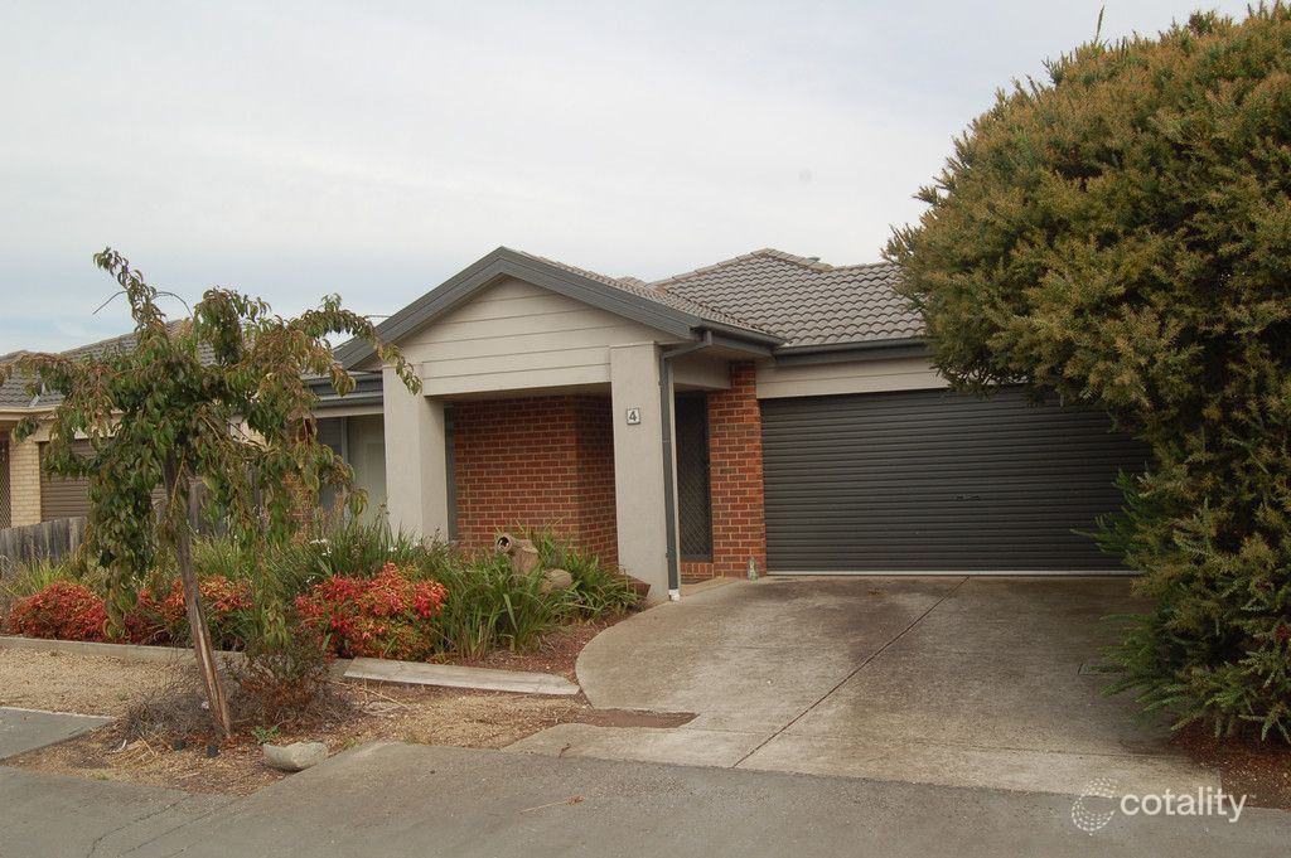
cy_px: 429
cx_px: 646
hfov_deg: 57.3
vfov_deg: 39.9
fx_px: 1182
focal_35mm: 33
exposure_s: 1/250
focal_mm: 22
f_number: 8
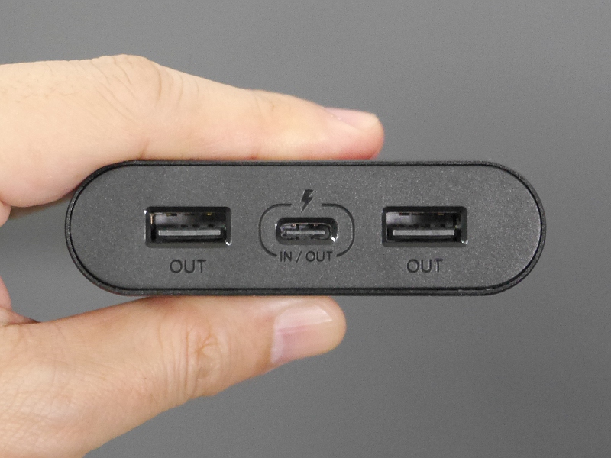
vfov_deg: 25.2
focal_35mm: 58
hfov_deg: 33.2
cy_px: 229
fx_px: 1024
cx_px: 306
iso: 1600
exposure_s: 1/60
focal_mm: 29
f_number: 5.3
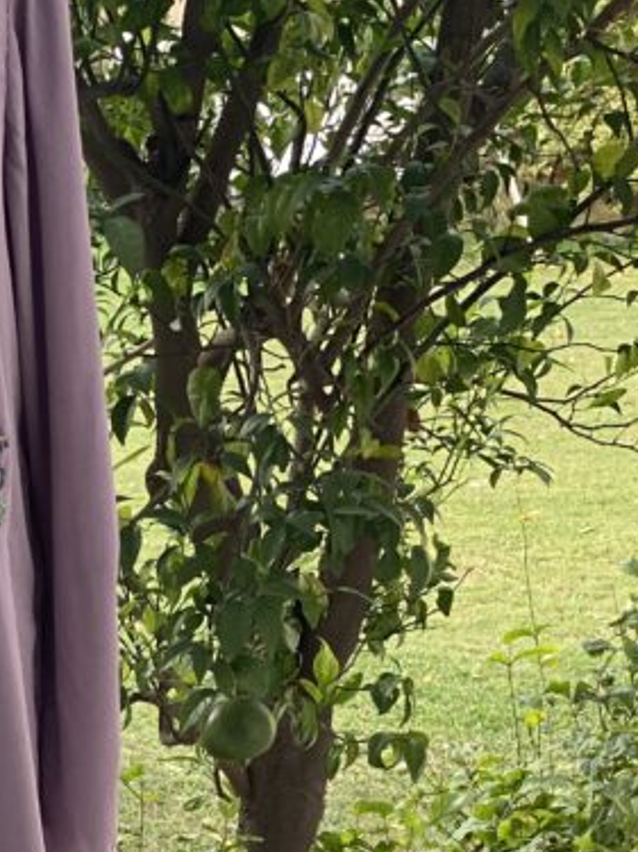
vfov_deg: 13.6
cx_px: -168
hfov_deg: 10.2
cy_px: 995
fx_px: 3492
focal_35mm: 142
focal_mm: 6
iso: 64
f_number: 2
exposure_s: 1/122
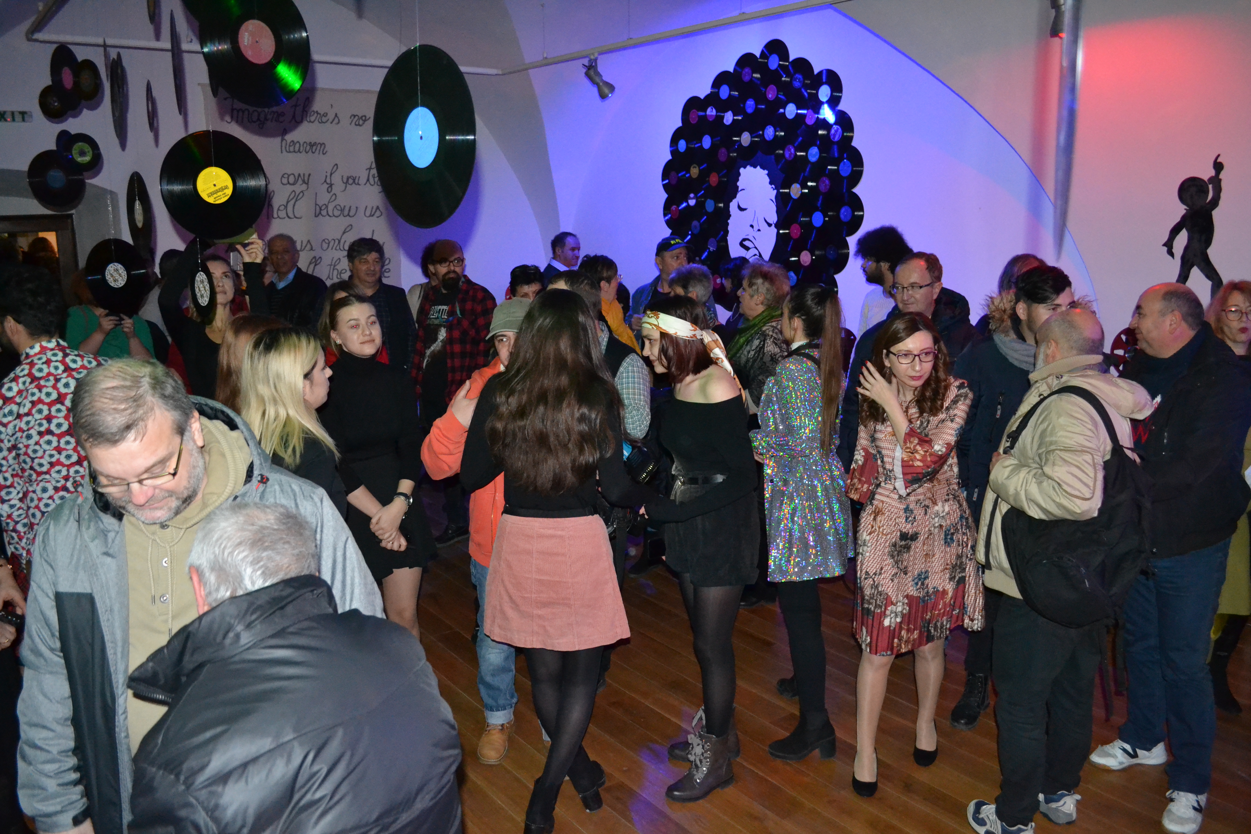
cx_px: 626
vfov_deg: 47.9
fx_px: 938
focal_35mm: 27
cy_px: 417
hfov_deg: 67.4
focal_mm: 18
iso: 3200
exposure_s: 1/60
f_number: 3.5
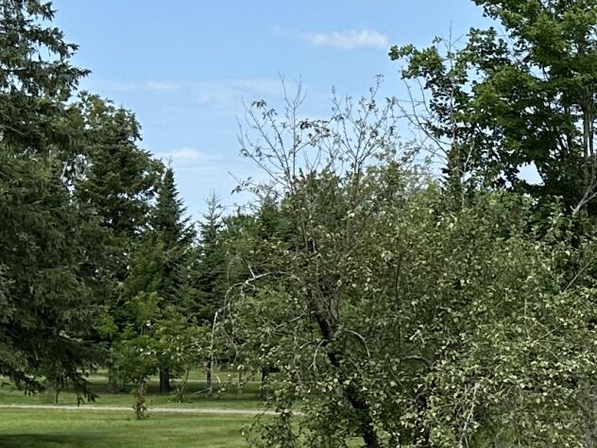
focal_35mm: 114
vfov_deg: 13.0
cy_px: 176
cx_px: 896
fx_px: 1966
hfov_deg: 15.9
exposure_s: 1/5000
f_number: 1.78
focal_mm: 6.86
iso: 80
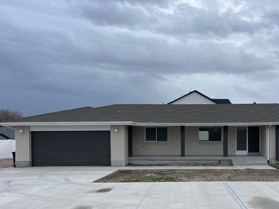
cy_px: 139
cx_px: 185
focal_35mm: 36
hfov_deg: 50.5
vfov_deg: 39.2
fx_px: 290
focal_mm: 5.1
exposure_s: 1/1030
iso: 50
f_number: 1.6
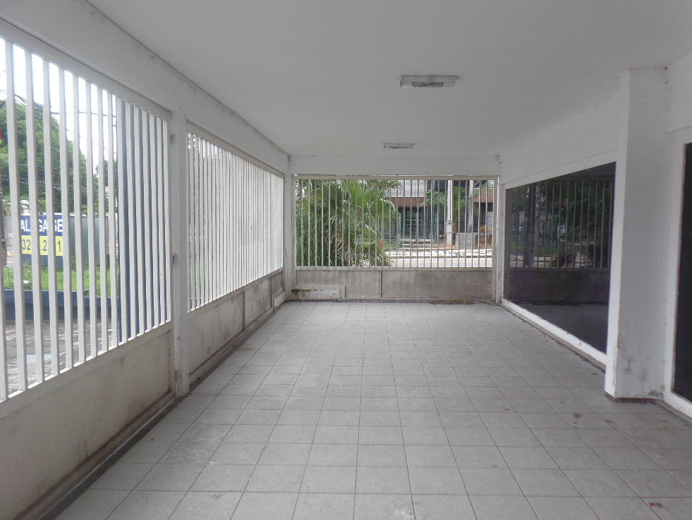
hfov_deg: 71.6
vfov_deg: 56.8
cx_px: 357
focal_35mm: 24
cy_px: 259
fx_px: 480
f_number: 3.5
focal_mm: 4.1
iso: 80
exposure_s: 1/90
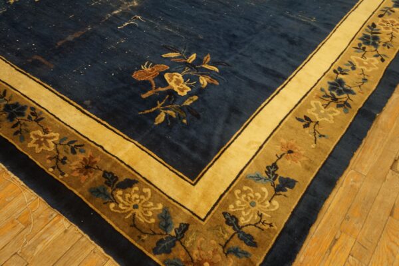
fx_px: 382
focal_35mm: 34
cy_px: 133
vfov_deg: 38.3
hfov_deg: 55.1
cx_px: 200
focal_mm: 23
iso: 800
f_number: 4
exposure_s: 1/60
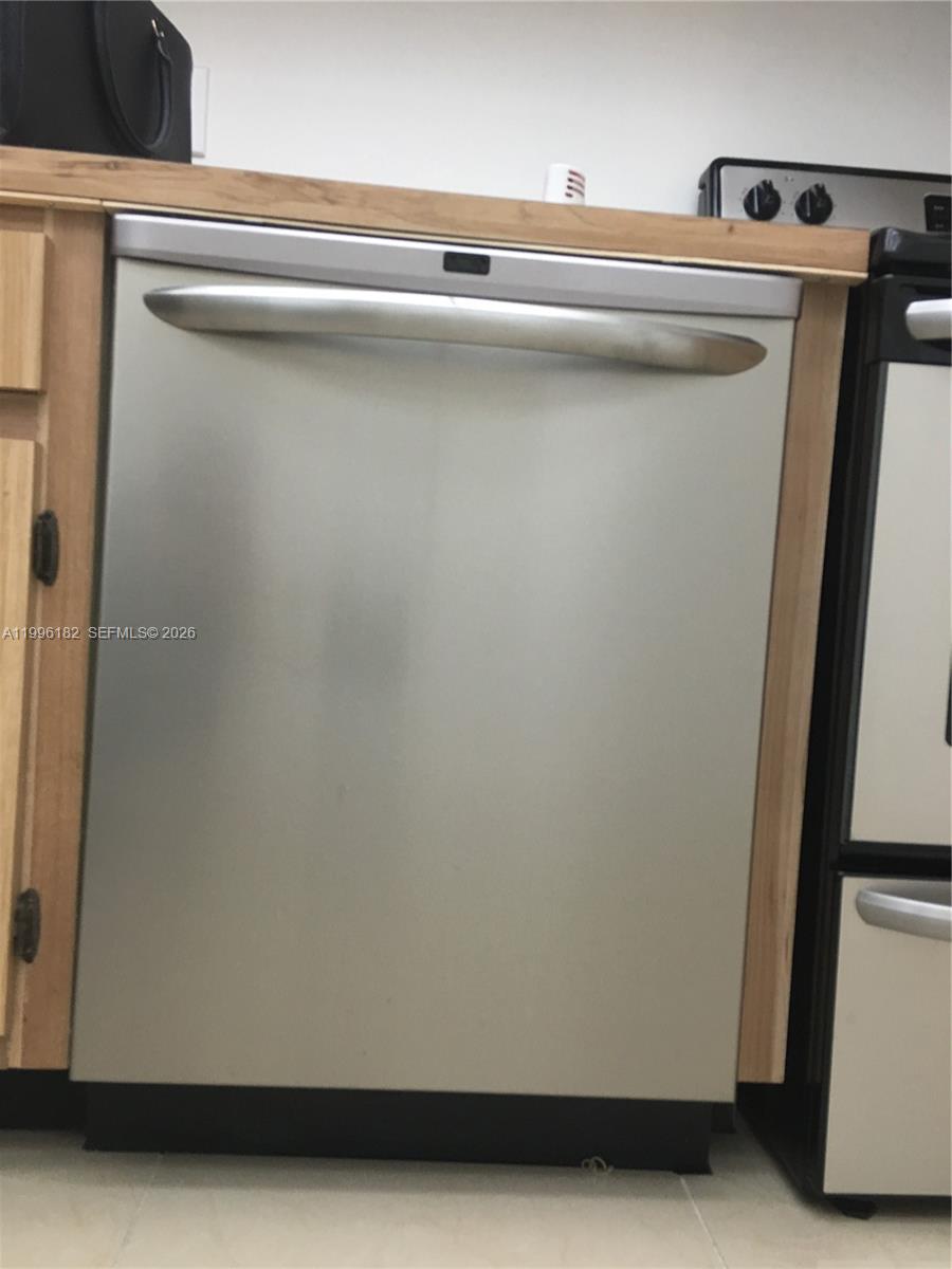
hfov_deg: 48.2
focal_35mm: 29
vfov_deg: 61.7
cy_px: 634
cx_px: 476
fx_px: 1063
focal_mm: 4.15
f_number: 2.2
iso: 32
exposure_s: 1/15
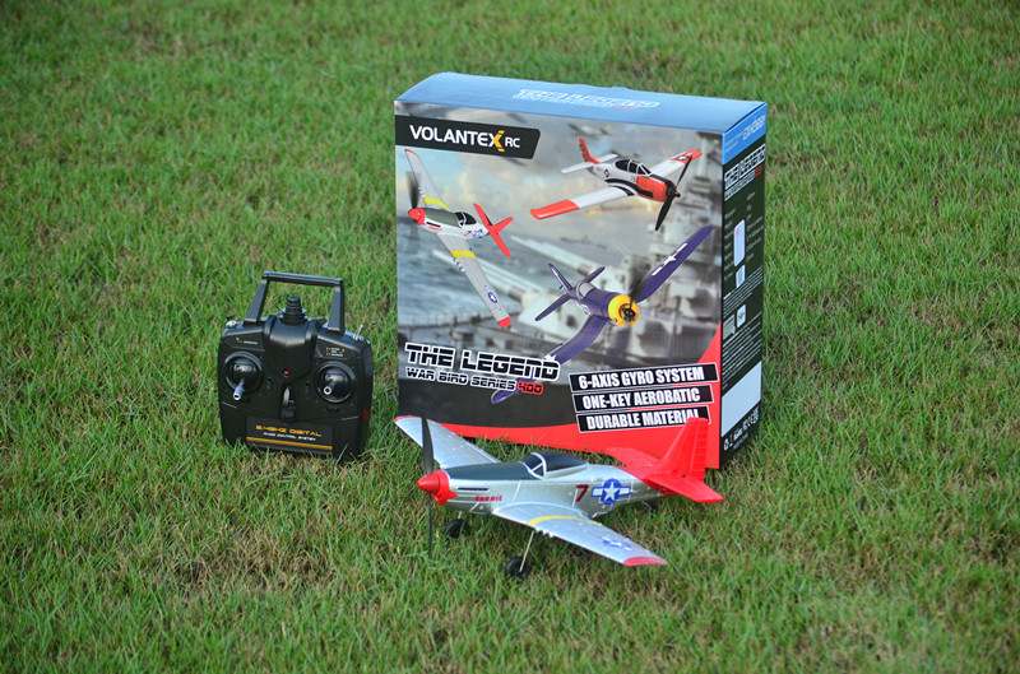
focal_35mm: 128
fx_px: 3603
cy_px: 337
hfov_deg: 16.1
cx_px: 510
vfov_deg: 10.7
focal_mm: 85
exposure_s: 1/400
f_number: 5.6
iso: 400
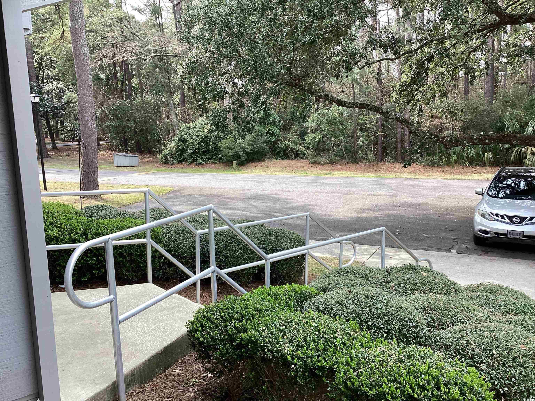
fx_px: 479
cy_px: 200
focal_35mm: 31
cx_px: 268
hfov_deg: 58.4
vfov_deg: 45.4
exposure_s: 1/115
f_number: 2.4
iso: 25
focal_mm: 3.3
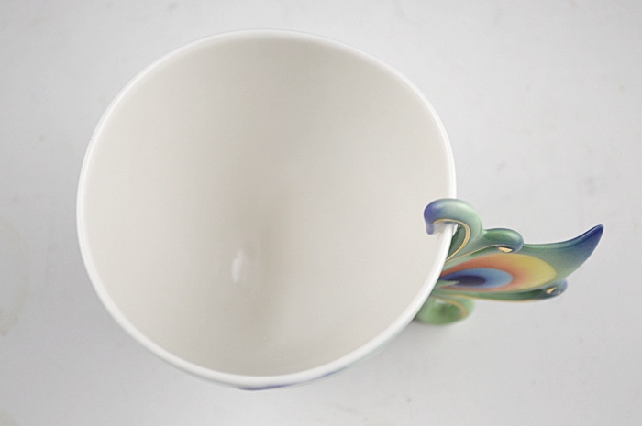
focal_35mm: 66
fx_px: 1176
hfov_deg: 30.5
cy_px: 213
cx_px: 321
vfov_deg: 20.6
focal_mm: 44
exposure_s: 1/125
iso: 400
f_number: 5.3
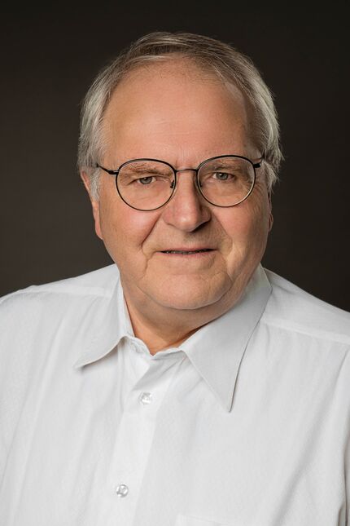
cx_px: 175
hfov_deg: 13.0
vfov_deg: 19.5
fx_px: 1531
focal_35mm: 105
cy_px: 263
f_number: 11
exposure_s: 1/125
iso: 80
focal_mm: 70
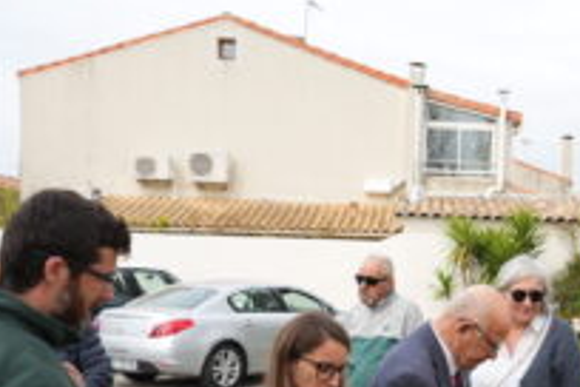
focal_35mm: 60
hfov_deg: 32.5
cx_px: 466
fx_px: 967
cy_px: 353
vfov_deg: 22.1
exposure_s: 1/200
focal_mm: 30
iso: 100
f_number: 5.6
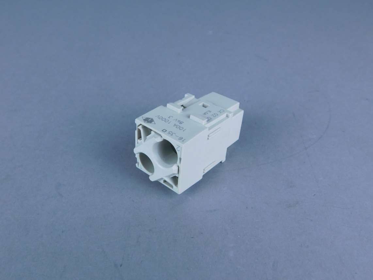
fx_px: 323
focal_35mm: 30
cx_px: 186
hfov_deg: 60.0
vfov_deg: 46.8
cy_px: 140
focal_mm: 5.3
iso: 125
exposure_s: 1/60
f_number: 3.2
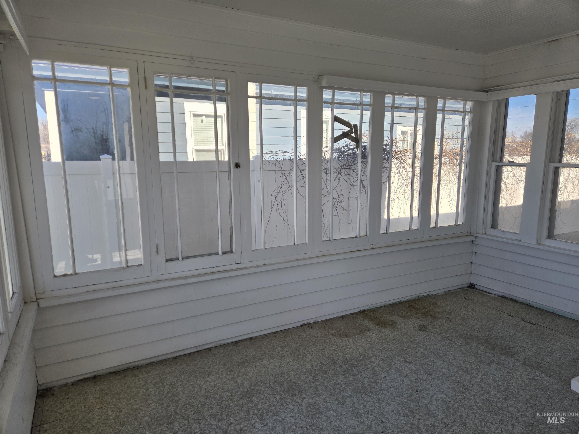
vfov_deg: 58.9
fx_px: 385
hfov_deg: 73.9
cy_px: 217
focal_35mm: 23
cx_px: 290
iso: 25
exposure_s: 1/1036
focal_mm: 5.4
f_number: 1.8
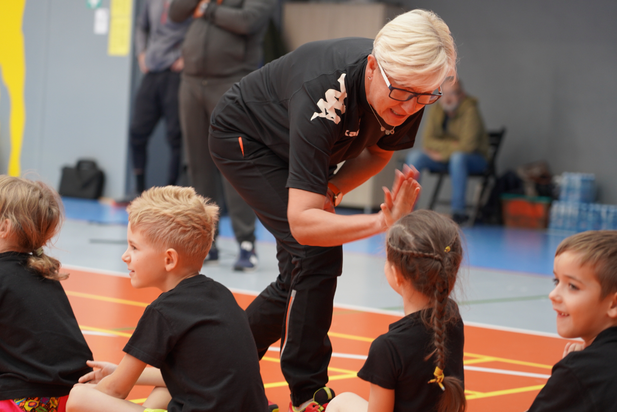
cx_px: 308
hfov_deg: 19.5
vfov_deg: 13.0
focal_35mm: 105
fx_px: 1800
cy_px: 206
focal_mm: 105
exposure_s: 1/160
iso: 800
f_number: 4
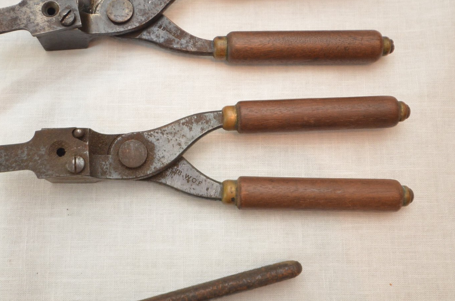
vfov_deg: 29.7
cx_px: 186
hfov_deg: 43.5
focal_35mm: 45
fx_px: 568
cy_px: 126
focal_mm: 24
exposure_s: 1/60
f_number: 4.5
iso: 1800
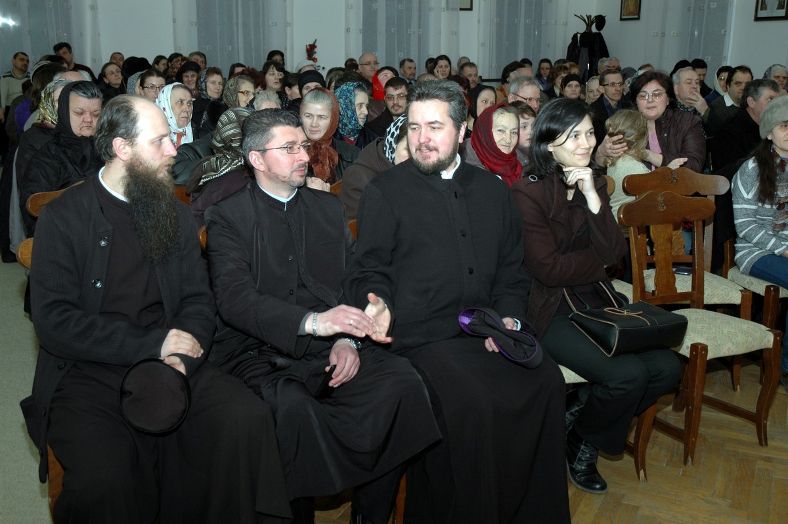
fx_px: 951
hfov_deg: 45.0
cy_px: 262
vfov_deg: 30.8
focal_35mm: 44
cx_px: 394
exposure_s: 1/60
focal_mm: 29
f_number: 4.5
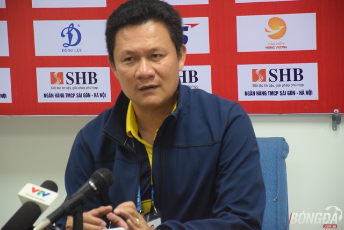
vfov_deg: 8.2
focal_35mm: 168
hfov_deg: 12.2
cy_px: 115
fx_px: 1606
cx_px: 172
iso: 3200
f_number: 5.6
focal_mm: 112
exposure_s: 1/40
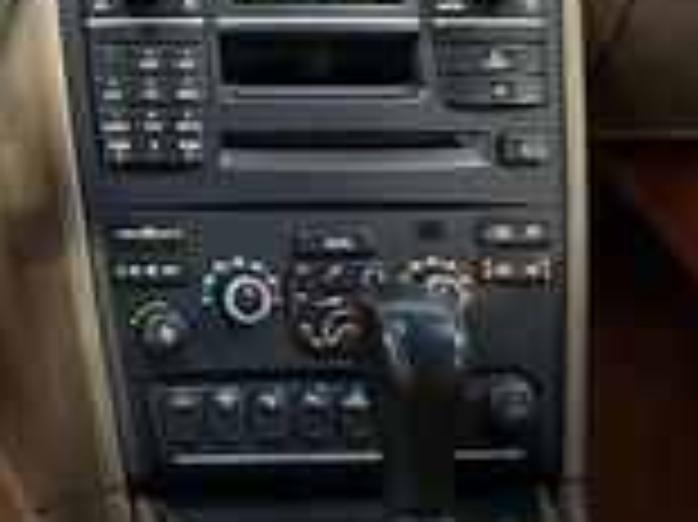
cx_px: -248
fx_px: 1874
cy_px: -99
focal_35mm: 93
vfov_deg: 15.3
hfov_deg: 19.2
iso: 800
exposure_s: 1/37
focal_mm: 6.86
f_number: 1.78
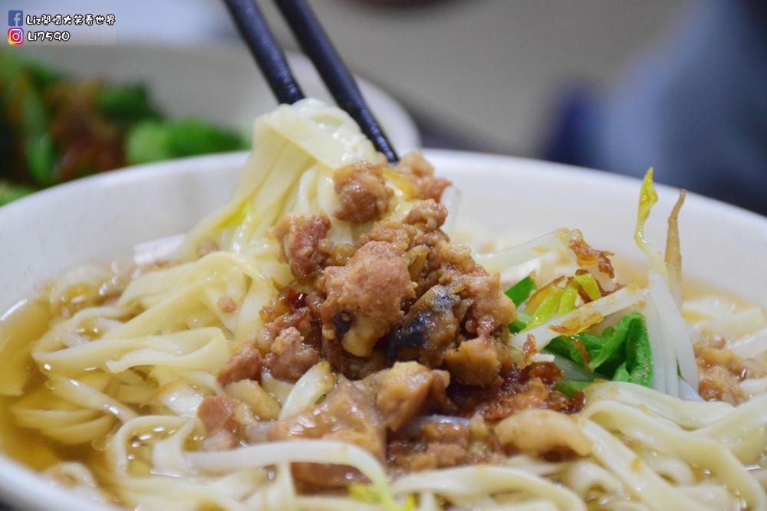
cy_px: 256
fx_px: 3036
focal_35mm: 142
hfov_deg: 14.4
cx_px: 384
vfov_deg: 9.6
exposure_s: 1/160
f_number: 5.3
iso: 3200
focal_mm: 95
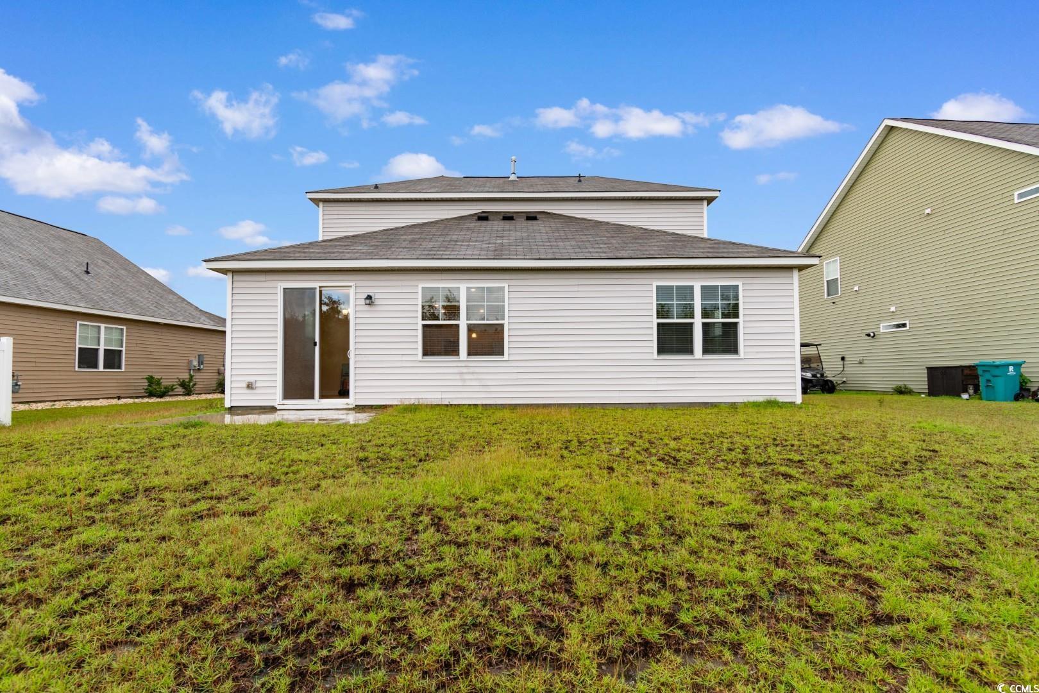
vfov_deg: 70.4
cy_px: 346
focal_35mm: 17
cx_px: 520
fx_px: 491
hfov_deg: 93.3
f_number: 4.8
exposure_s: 1/40
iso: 100
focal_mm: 11.5
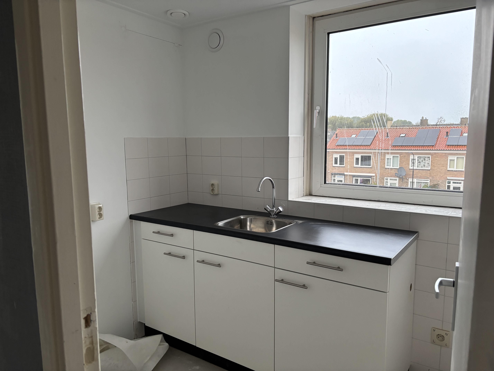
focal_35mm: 26
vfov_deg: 53.1
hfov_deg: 67.3
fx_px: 371
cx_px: 247
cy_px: 186
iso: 125
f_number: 1.6
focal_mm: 6
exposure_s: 1/68
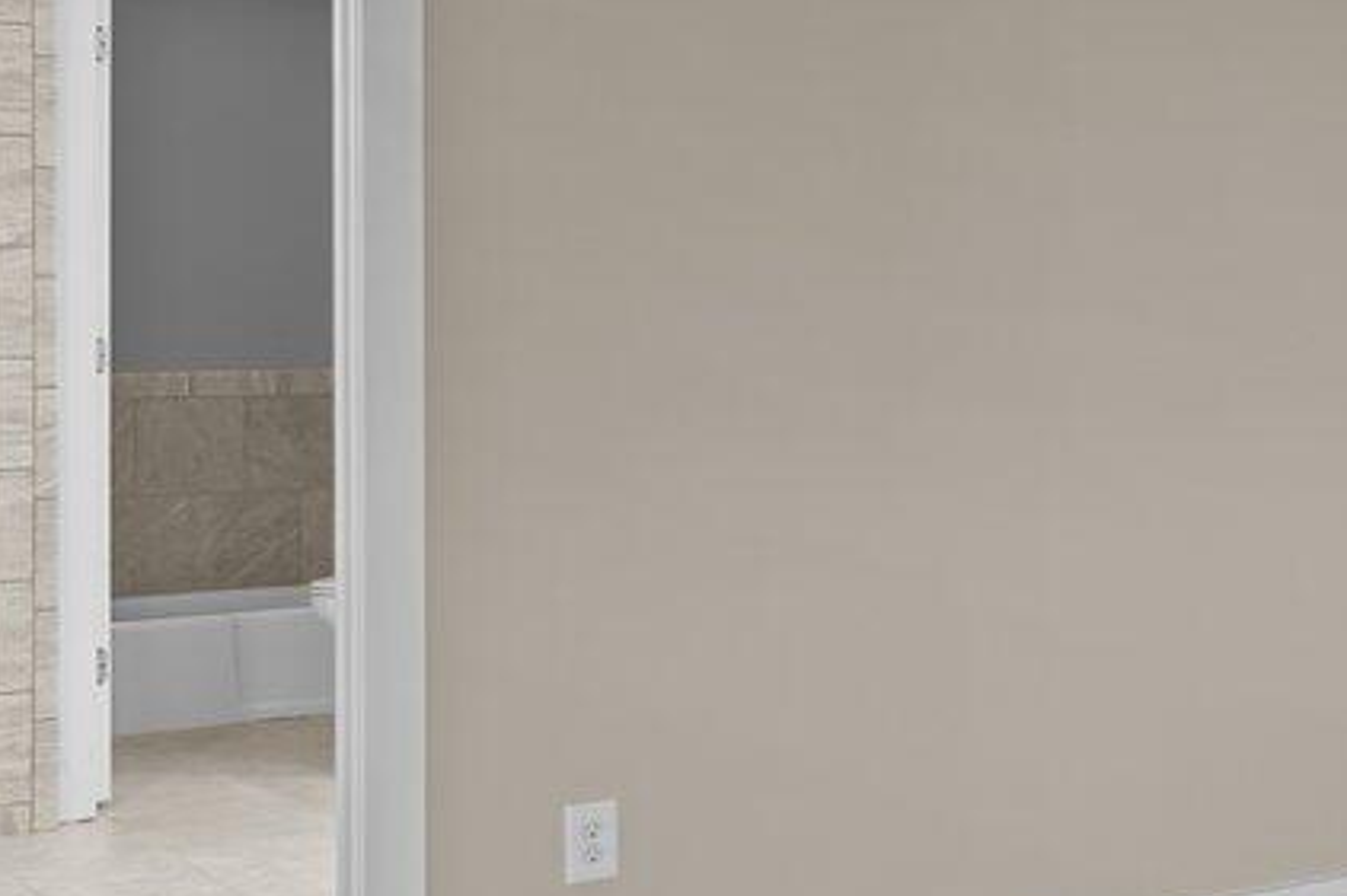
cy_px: 359
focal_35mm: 68
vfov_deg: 20.0
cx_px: 1826
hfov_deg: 25.0
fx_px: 2543
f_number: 9
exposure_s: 3
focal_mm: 14
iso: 400
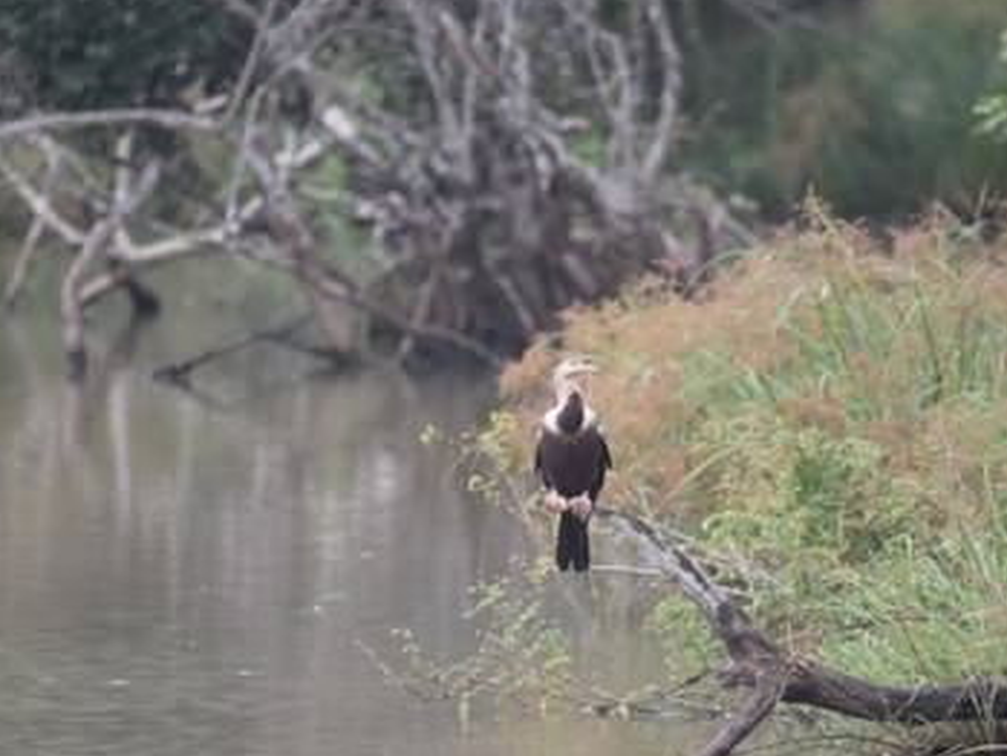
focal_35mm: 793
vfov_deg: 1.9
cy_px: 444
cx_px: 545
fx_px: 23077
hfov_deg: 2.5
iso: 640
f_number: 6.3
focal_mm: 600
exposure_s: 1/250
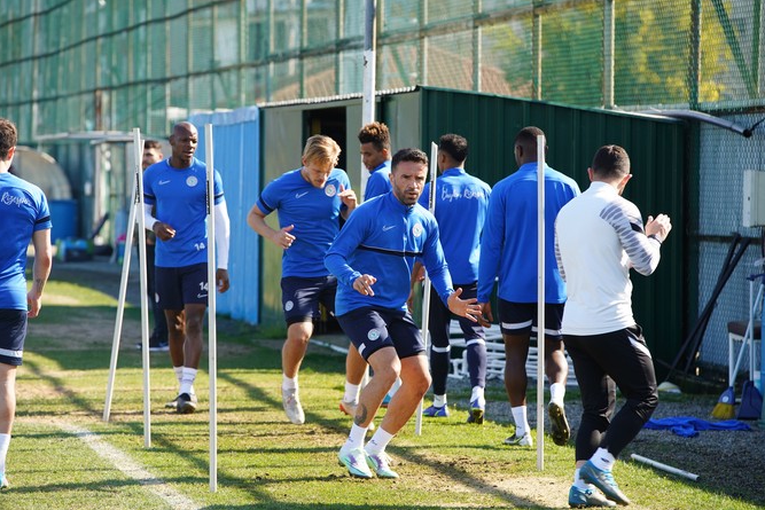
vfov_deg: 6.8
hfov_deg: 10.2
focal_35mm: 201
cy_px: 255
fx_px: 4272
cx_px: 382
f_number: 5.6
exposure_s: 1/400
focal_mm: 200
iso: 320
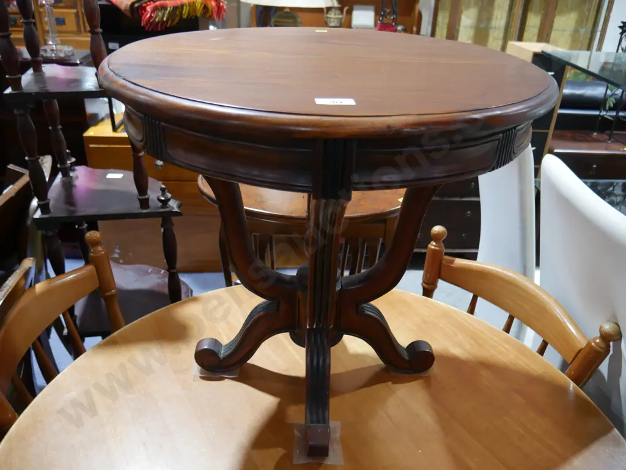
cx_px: 313
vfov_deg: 49.8
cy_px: 235
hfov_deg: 63.4
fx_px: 507
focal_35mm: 28
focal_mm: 14
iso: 640
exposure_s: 1/60
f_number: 3.5
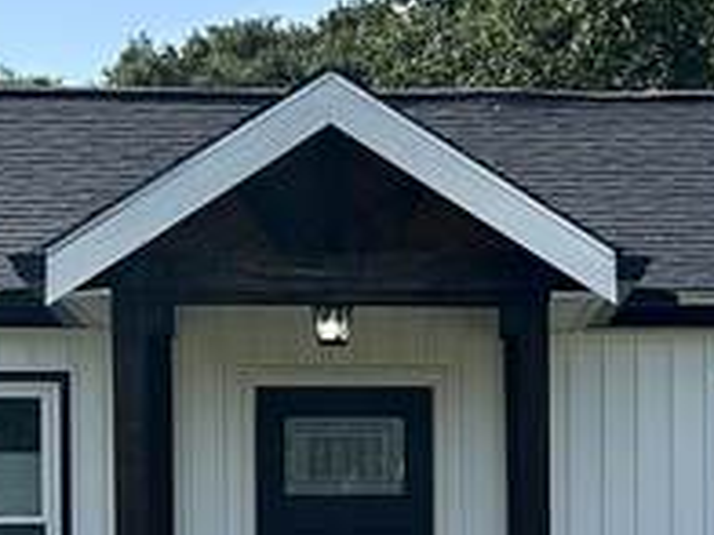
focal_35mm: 170
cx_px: 528
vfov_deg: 8.6
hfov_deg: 11.6
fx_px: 3506
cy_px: 626
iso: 50
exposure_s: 1/3460
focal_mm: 5.7
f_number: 1.5
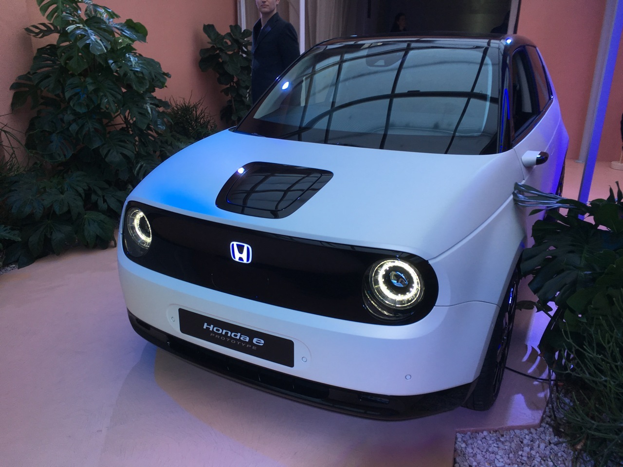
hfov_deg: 61.7
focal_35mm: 29
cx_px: 312
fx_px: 522
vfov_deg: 48.2
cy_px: 234
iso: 25
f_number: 2.2
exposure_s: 1/50
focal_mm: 4.15
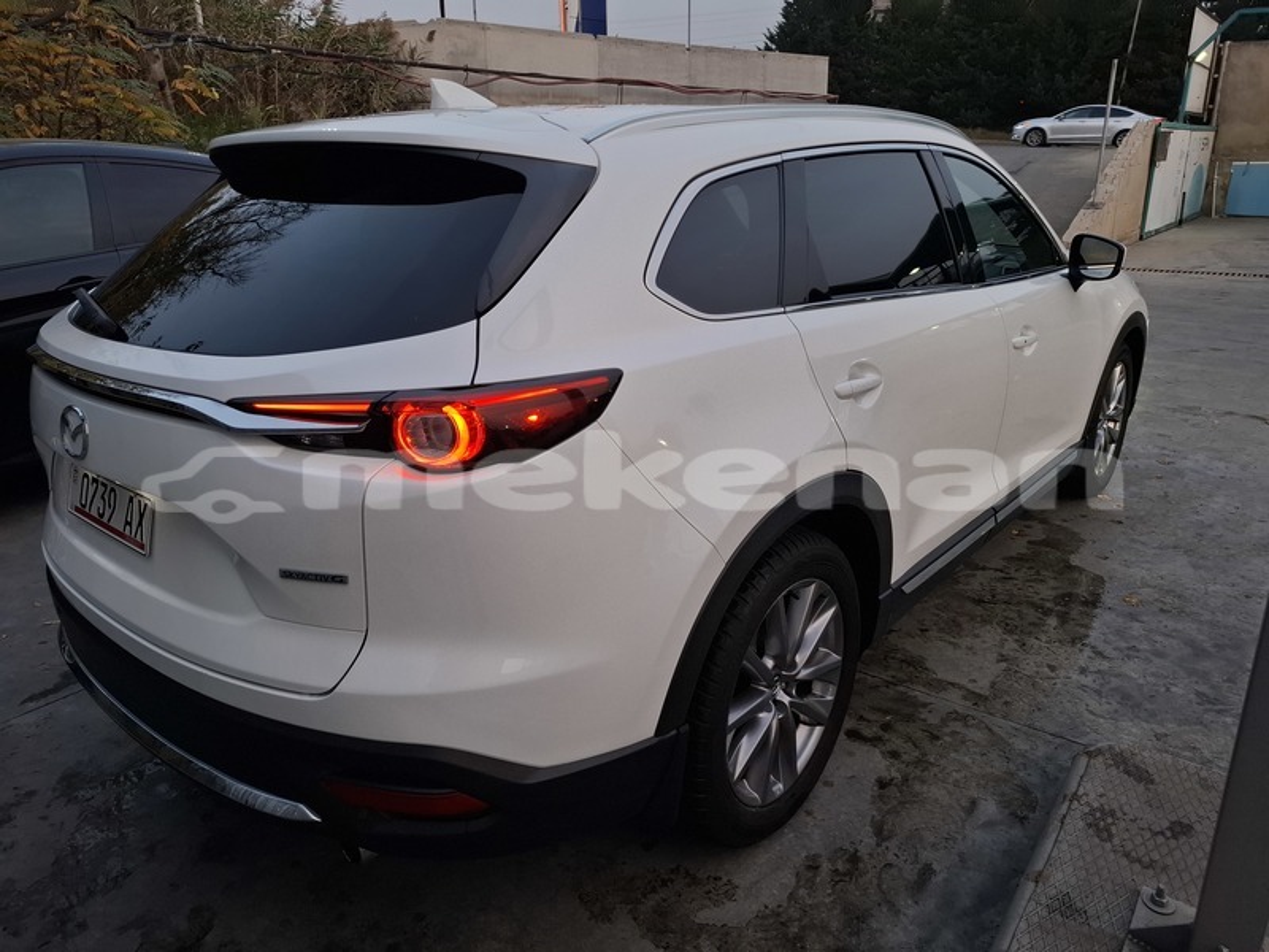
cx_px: 634
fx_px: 843
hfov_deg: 73.9
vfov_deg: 58.9
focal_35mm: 23
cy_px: 476
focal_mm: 5.54
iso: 50
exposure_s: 1/161
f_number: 1.8
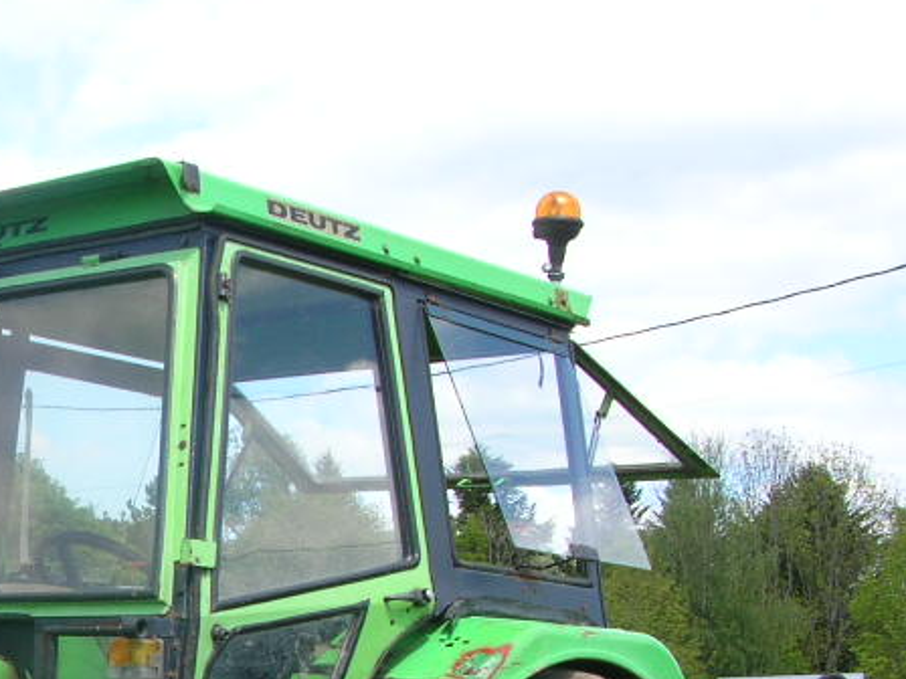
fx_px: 2094
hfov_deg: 22.8
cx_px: -127
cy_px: 683
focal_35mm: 80
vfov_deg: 18.0
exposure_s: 1/117
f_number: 5.6
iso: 50
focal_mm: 5.8
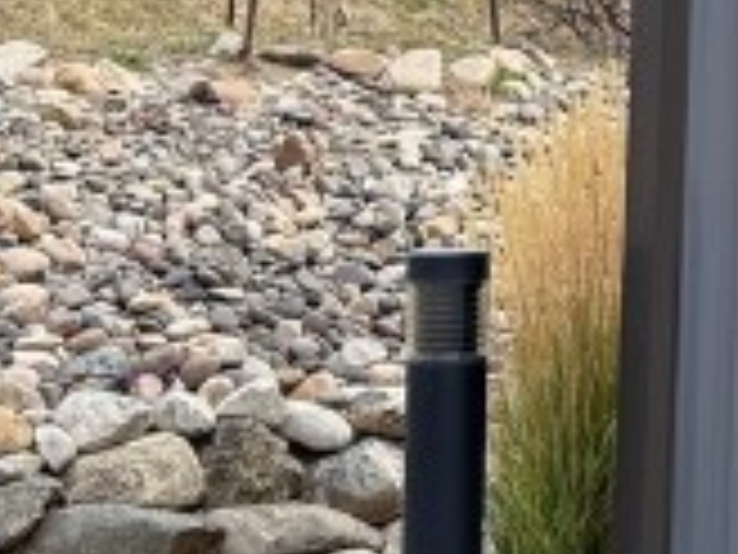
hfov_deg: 12.4
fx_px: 3198
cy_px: -180
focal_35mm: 150
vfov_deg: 9.7
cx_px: 1156
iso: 100
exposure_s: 1/1361
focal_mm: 6.76
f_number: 1.78
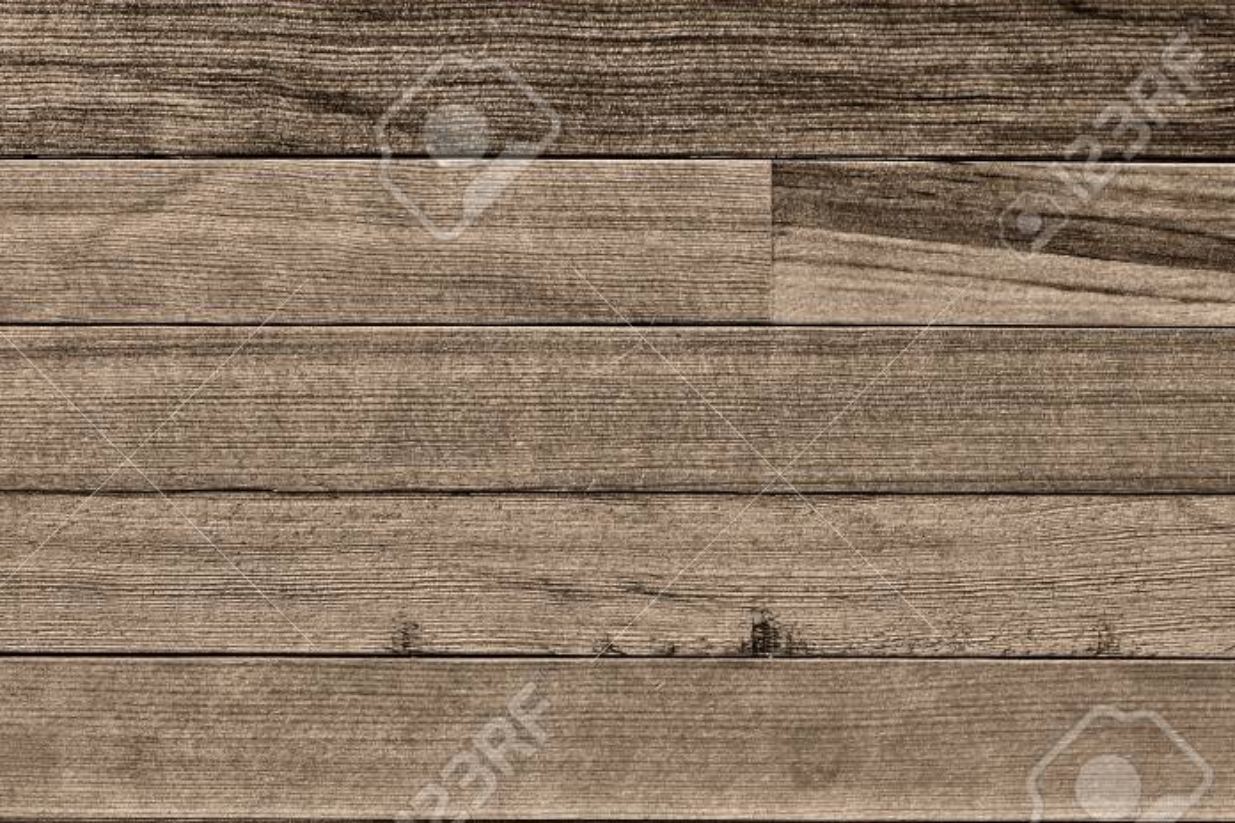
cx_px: 779
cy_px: 725
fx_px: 4802
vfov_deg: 9.8
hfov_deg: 14.6
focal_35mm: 140
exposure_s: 1/20
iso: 100
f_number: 7.1
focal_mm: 50
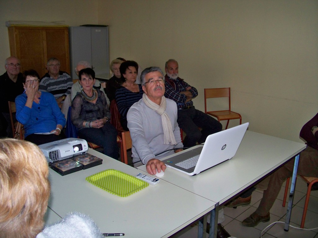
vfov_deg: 42.9
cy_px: 119
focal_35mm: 33
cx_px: 159
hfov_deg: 55.4
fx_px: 303
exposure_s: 1/30
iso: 200
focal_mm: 5.85
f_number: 2.8
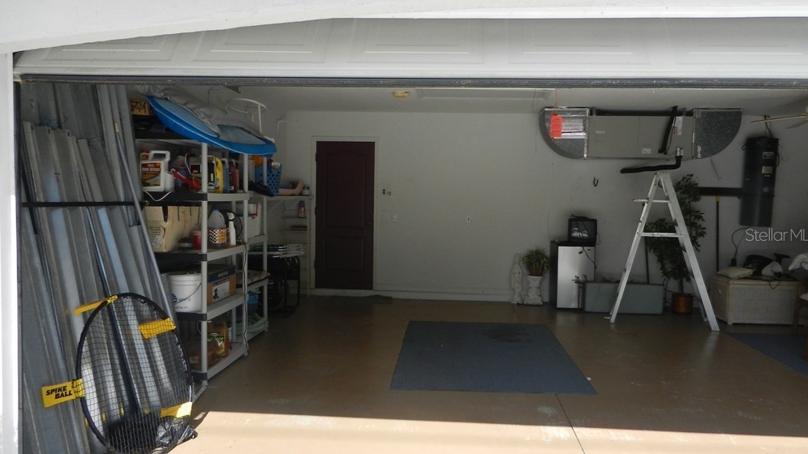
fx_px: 600
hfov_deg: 67.9
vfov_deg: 41.5
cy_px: 234
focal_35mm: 28
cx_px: 406
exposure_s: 1/800
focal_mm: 4.5
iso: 160
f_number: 3.5
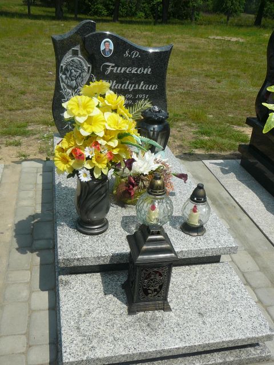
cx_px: 137
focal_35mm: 35
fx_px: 369
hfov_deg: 40.7
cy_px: 182
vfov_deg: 52.6
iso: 80
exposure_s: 1/800
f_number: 5
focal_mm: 5.2
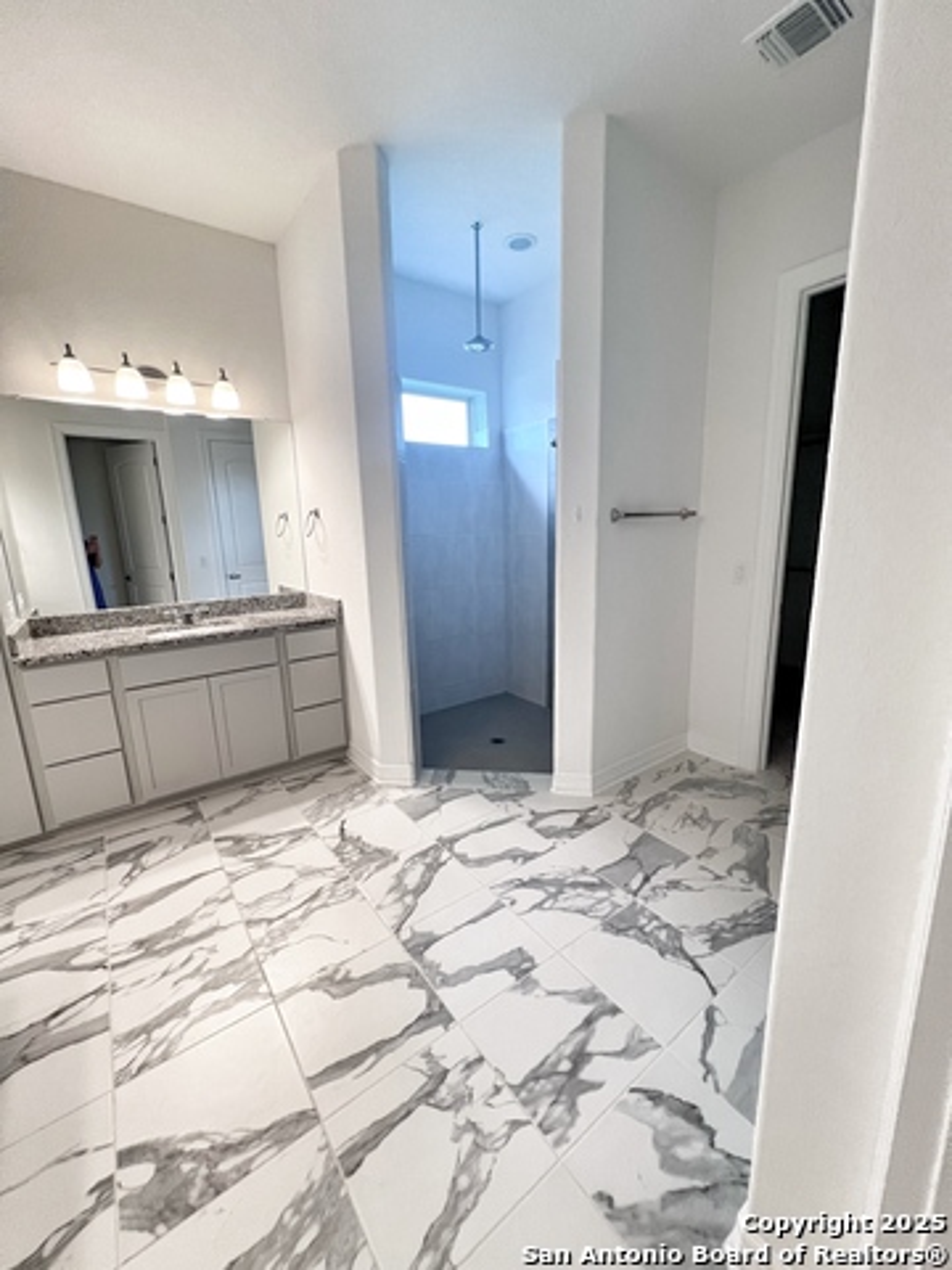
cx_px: 476
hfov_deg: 89.9
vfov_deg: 106.2
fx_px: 477
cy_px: 635
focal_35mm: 13
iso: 125
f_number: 1.8
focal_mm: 1.57
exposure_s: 1/120
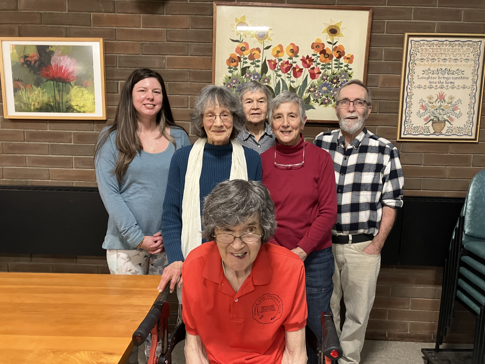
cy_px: 182
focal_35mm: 28
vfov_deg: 49.7
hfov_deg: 63.4
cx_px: 242
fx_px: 392
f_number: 1.8
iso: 250
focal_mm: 3.99
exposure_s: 1/60
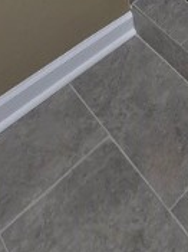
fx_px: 413
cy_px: -236
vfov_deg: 20.0
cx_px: 281
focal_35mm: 57
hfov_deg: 21.5
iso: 250
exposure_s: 1/120
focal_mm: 2.2
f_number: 1.9
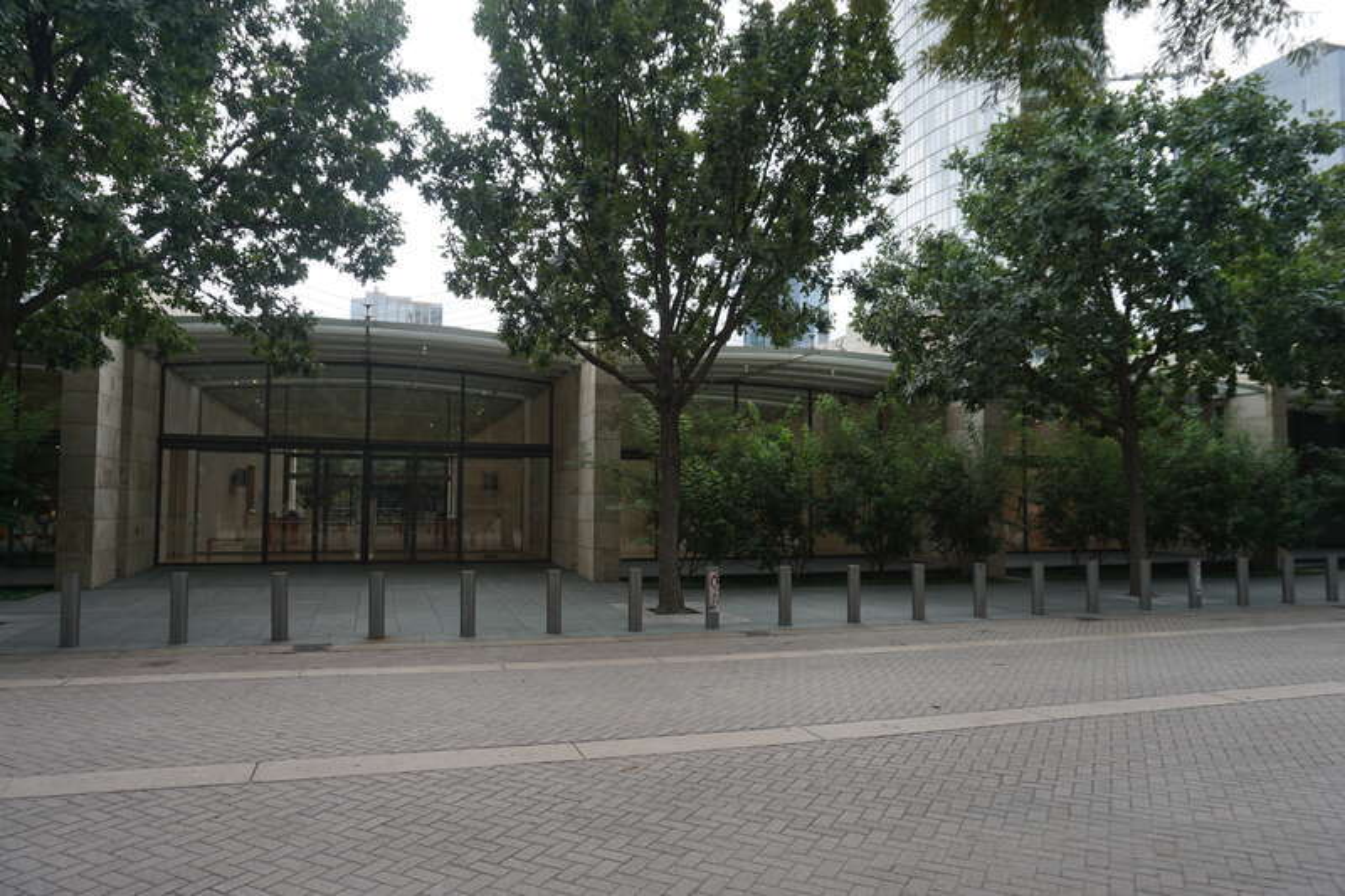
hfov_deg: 73.8
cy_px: 448
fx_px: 896
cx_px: 672
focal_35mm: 24
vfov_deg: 53.1
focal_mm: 16
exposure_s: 1/80
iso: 100
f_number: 5.6
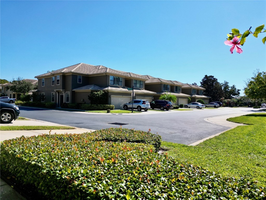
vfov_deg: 56.8
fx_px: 184
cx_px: 133
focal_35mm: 24
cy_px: 100
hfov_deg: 71.6
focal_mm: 6.72
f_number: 1.7
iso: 130
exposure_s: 1/3200
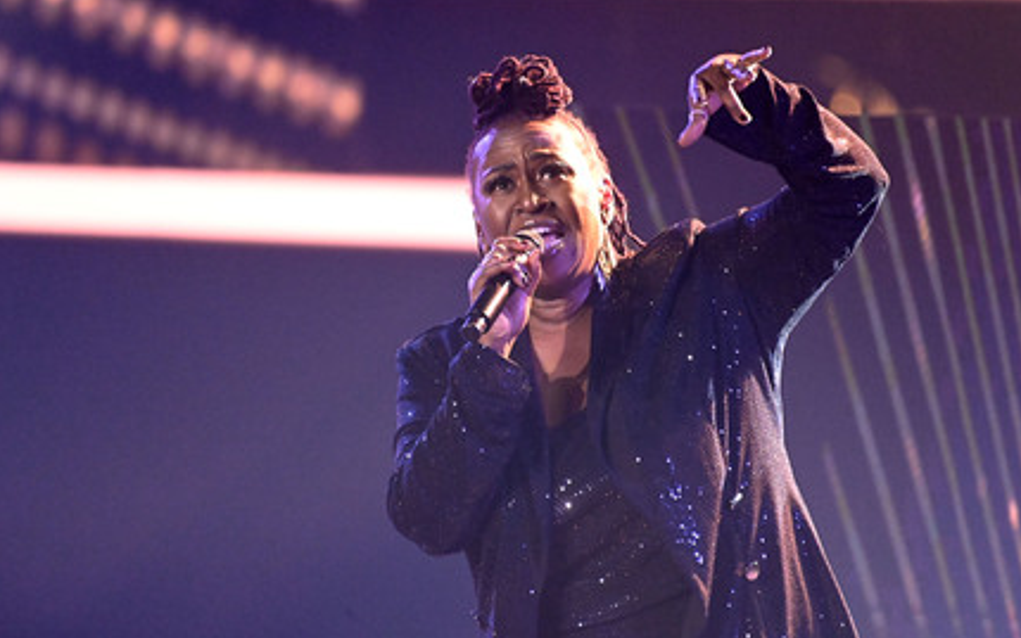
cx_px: 533
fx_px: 14863
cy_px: 311
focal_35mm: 534
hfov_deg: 3.9
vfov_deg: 2.5
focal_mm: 500
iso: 16000
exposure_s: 1/320
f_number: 5.6
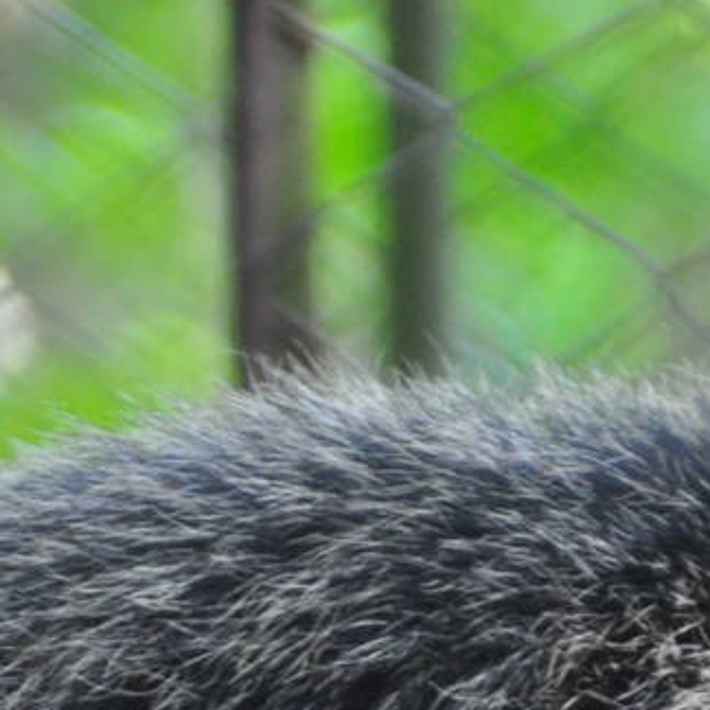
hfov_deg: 0.9
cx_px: 158
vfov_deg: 0.9
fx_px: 43765
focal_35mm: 1886
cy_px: 978
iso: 1000
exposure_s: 1/30
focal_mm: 300
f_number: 5.6
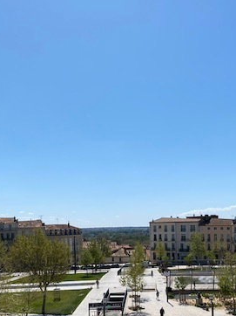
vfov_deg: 39.7
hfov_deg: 31.4
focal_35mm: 46
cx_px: 133
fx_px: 419
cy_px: 250
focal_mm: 4.25
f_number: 1.8
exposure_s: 1/5747
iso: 32
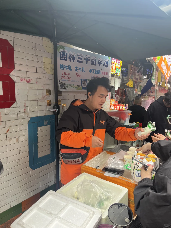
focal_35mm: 26
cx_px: 86
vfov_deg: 67.3
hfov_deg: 53.1
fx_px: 171
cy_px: 114
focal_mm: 5.1
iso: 100
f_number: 1.6
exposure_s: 1/121
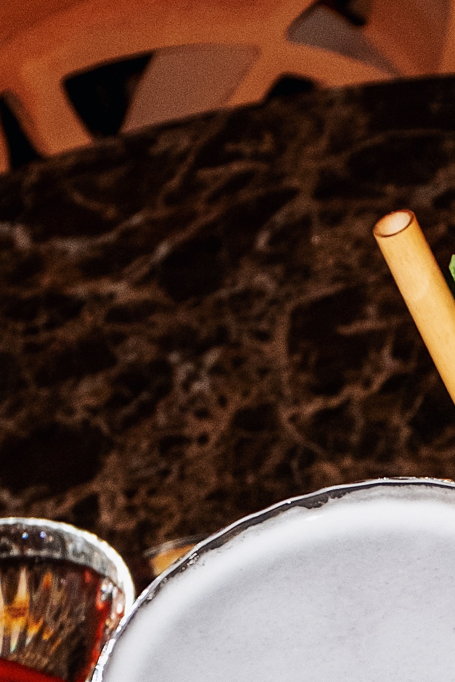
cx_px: 517
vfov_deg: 10.0
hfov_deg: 6.7
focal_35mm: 205
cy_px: 640
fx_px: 3884
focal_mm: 30.5
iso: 250
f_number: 5.6
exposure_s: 1/60
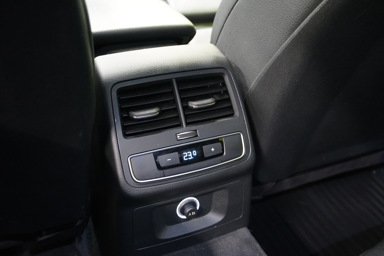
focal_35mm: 36
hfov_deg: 53.1
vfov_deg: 36.9
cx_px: 192
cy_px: 128
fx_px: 384
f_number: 4.5
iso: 6400
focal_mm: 24
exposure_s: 1/20
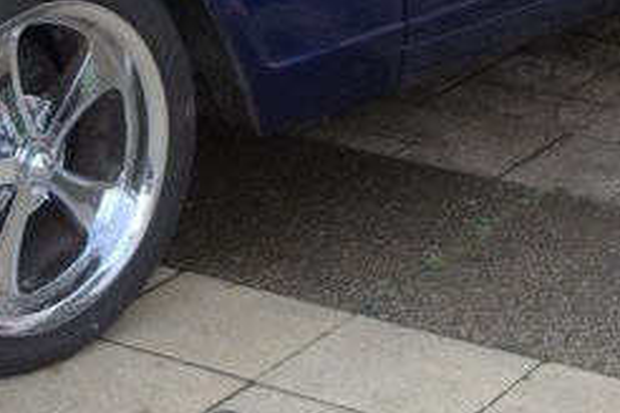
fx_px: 2464
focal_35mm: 143
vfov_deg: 9.3
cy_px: -217
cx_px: 53
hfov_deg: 14.2
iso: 100
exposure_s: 1/160
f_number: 4.5
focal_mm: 23
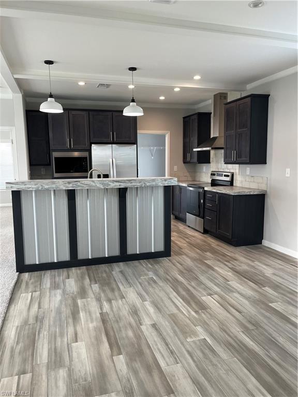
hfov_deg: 53.1
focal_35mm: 26
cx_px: 149
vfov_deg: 67.3
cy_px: 198
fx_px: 298
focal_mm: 5.1
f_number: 1.6
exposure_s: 1/120
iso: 100
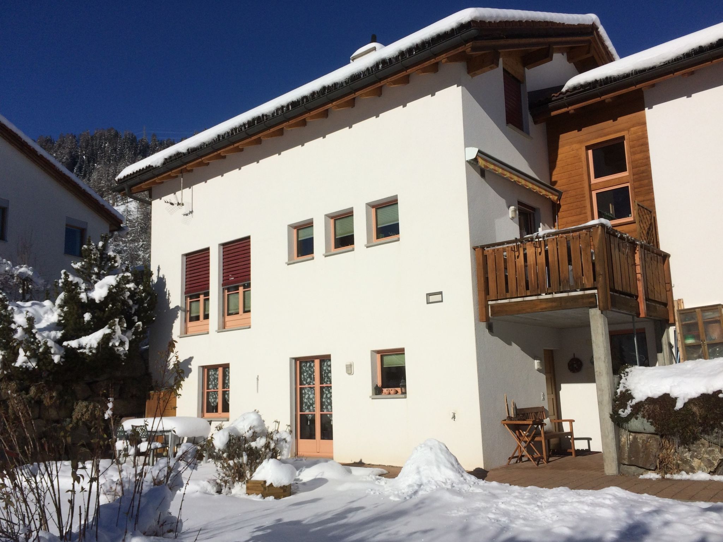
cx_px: 362
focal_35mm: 29
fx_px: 606
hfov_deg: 61.7
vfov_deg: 48.2
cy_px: 271
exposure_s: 1/8264
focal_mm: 4.15
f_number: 2.2
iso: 40
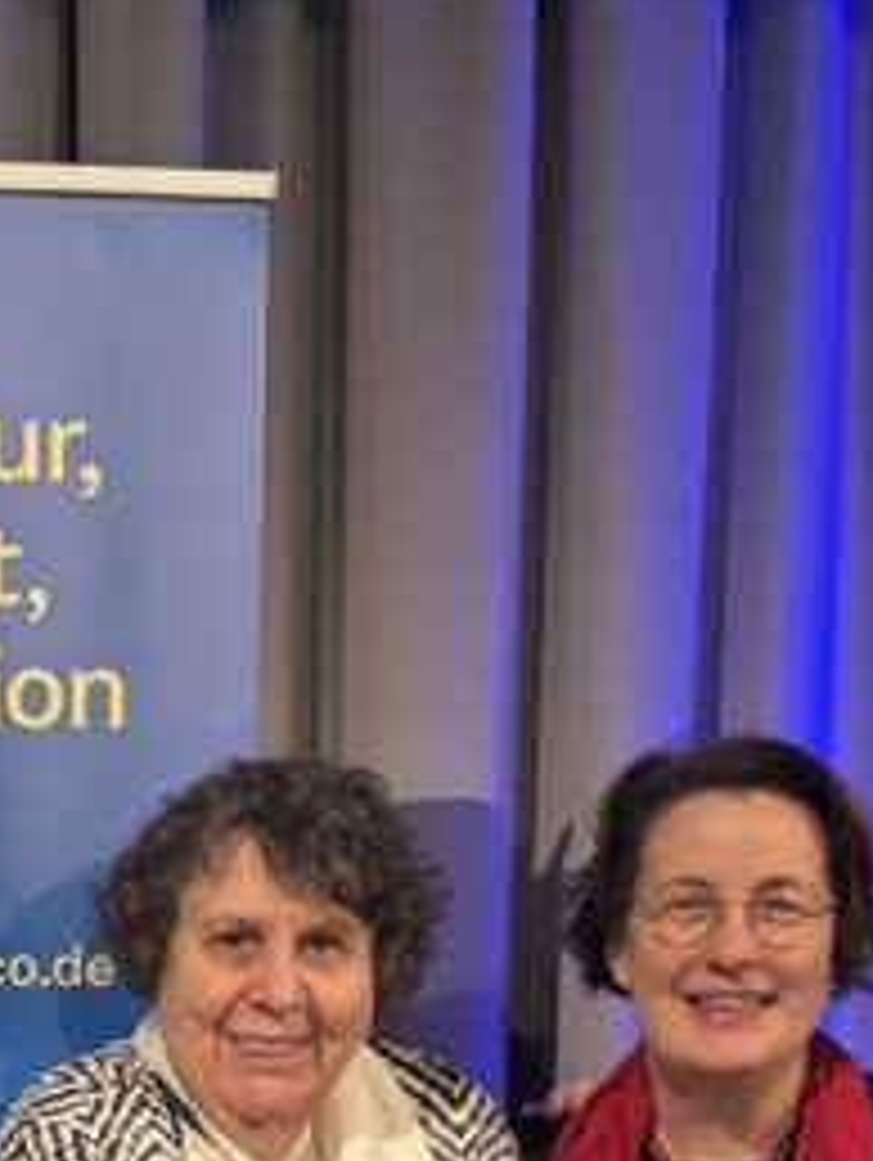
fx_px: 3458
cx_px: -50
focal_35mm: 103
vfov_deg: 17.9
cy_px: 1494
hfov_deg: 14.1
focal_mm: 5.96
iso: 320
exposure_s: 1/50
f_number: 1.6
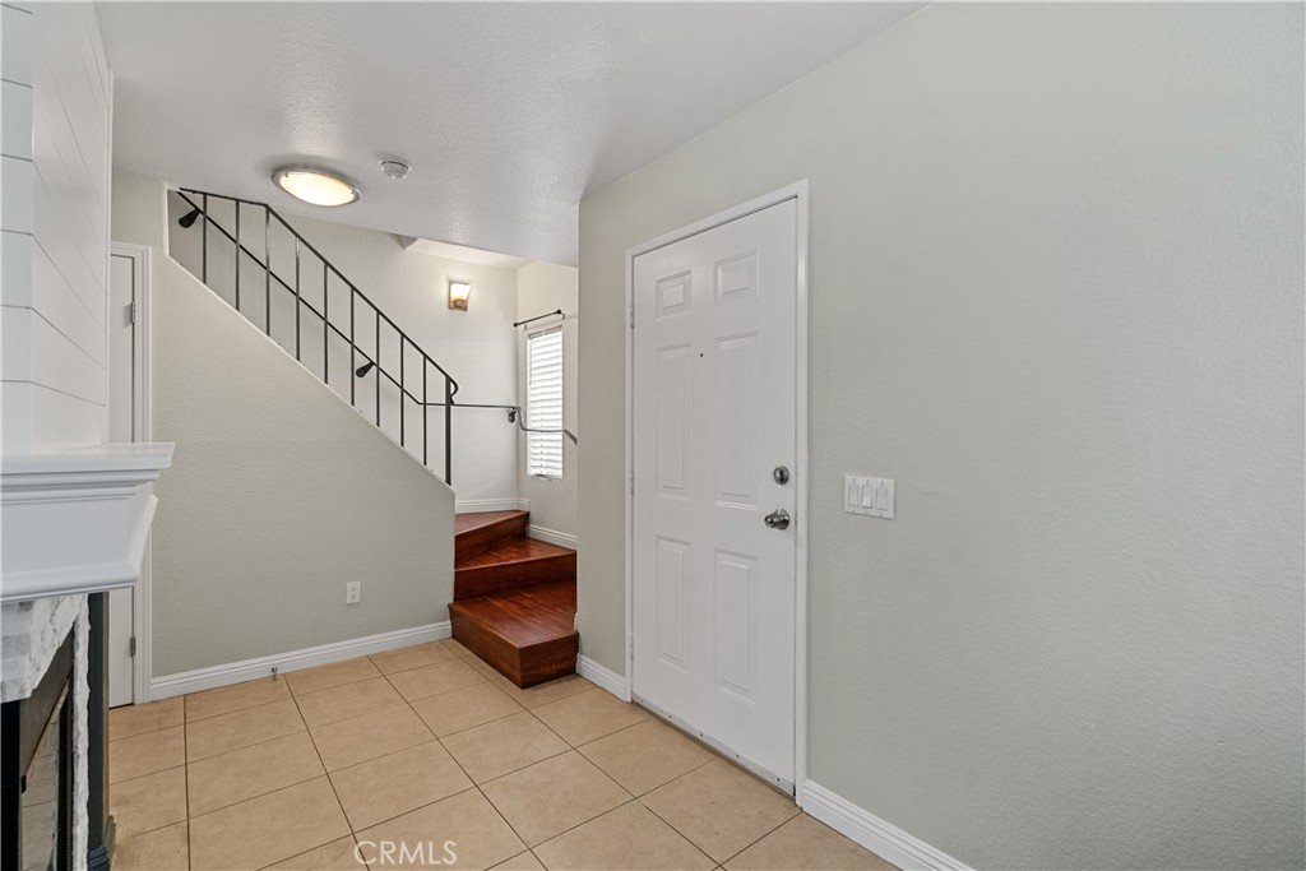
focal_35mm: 16
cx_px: 653
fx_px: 580
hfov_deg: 96.7
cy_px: 436
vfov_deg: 73.8
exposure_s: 1/4
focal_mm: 16
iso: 250
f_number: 6.3
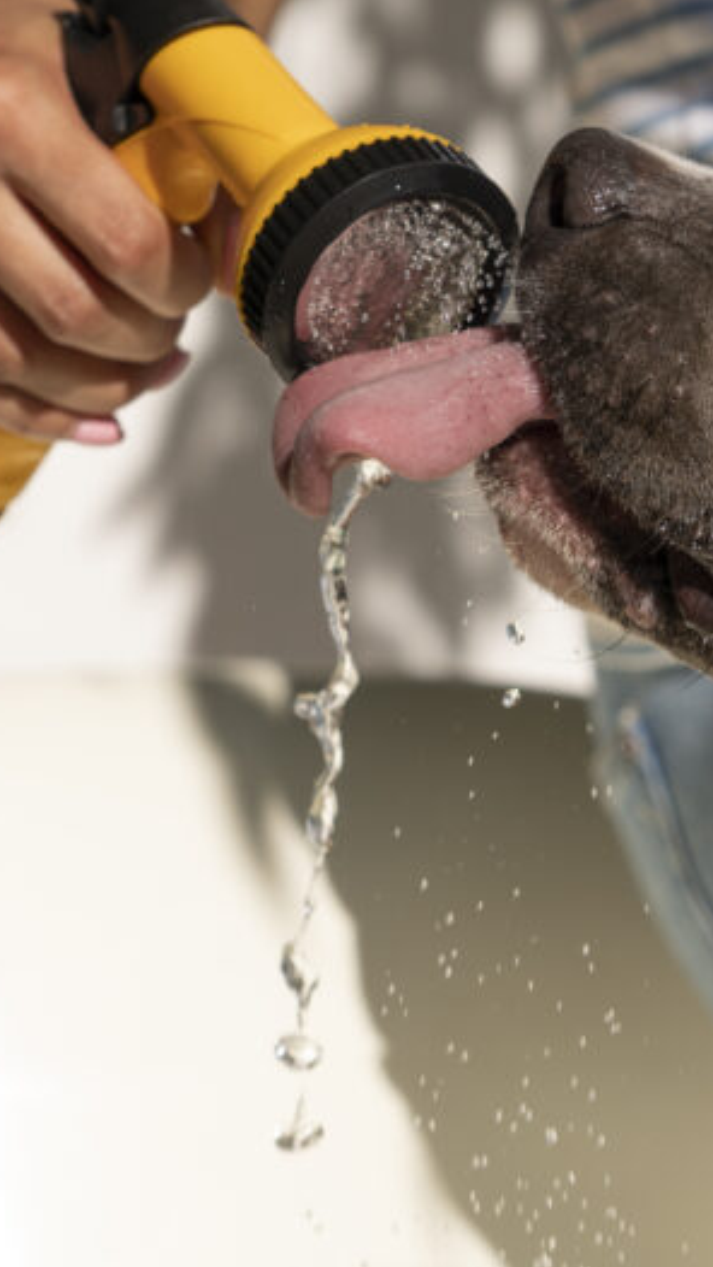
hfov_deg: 8.1
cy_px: 471
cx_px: 506
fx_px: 5006
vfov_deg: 14.4
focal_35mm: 149
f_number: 5.6
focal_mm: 73
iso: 100
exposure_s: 1/1000
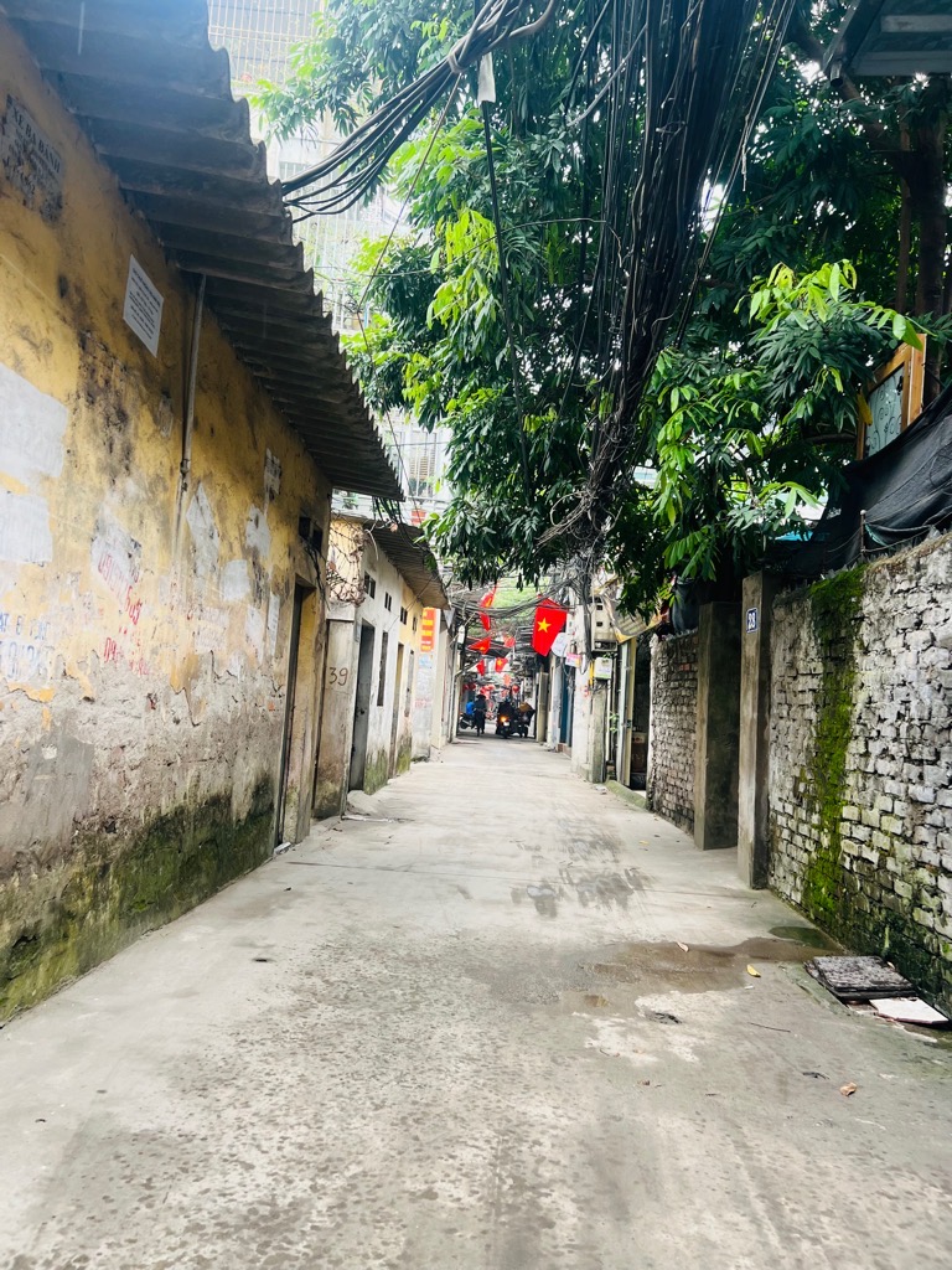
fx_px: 953
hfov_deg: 53.1
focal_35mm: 26
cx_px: 476
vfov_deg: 67.3
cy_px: 635
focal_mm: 5.7
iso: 64
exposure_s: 1/121
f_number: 1.5
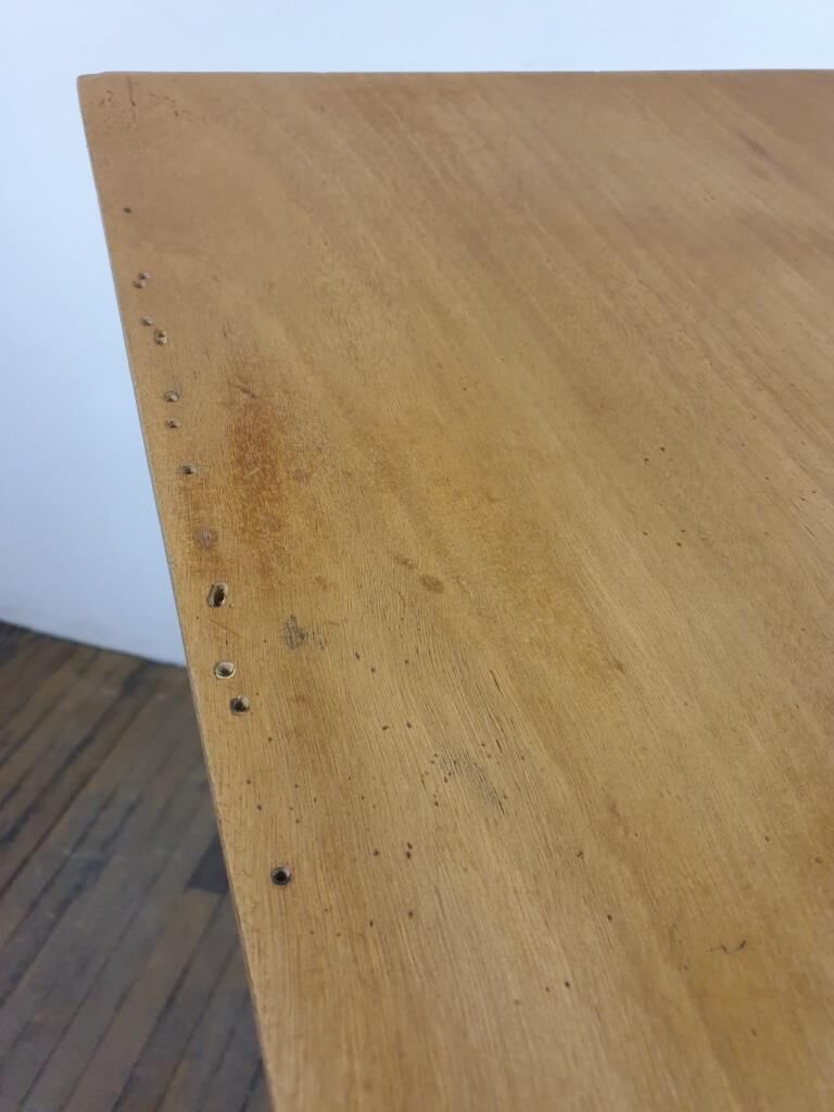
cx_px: 417
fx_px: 835
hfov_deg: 53.1
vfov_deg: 67.3
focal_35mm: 26
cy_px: 556
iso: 250
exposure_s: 1/25
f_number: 1.5
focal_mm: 4.3
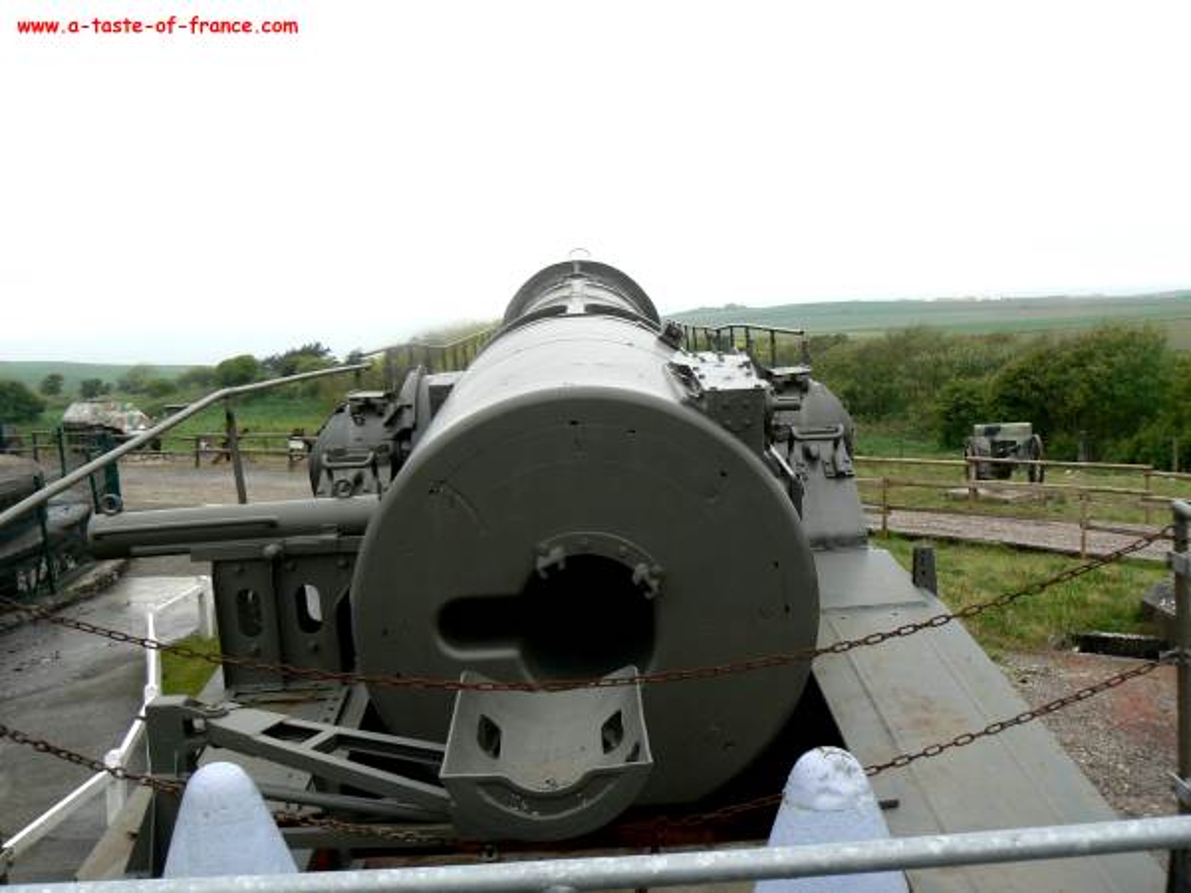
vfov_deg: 39.7
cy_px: 446
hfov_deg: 51.4
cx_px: 596
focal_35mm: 36
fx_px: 1239
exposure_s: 1/100
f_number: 4.5
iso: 80
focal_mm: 6
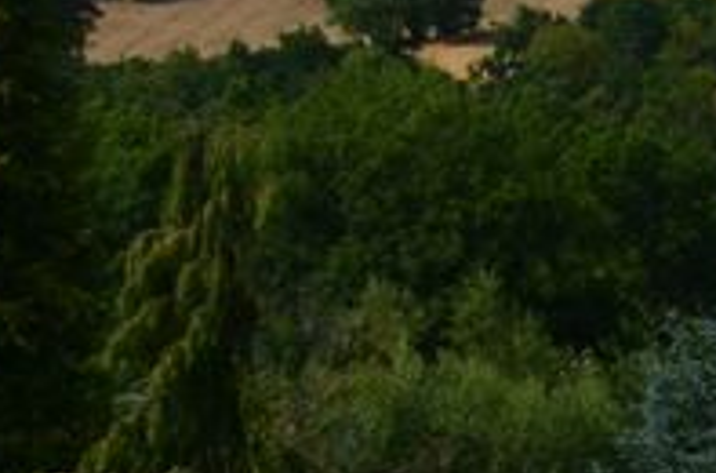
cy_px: -255
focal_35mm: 265
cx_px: 1516
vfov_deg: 5.1
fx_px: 5254
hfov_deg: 7.4
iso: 200
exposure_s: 1/400
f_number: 10
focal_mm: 34
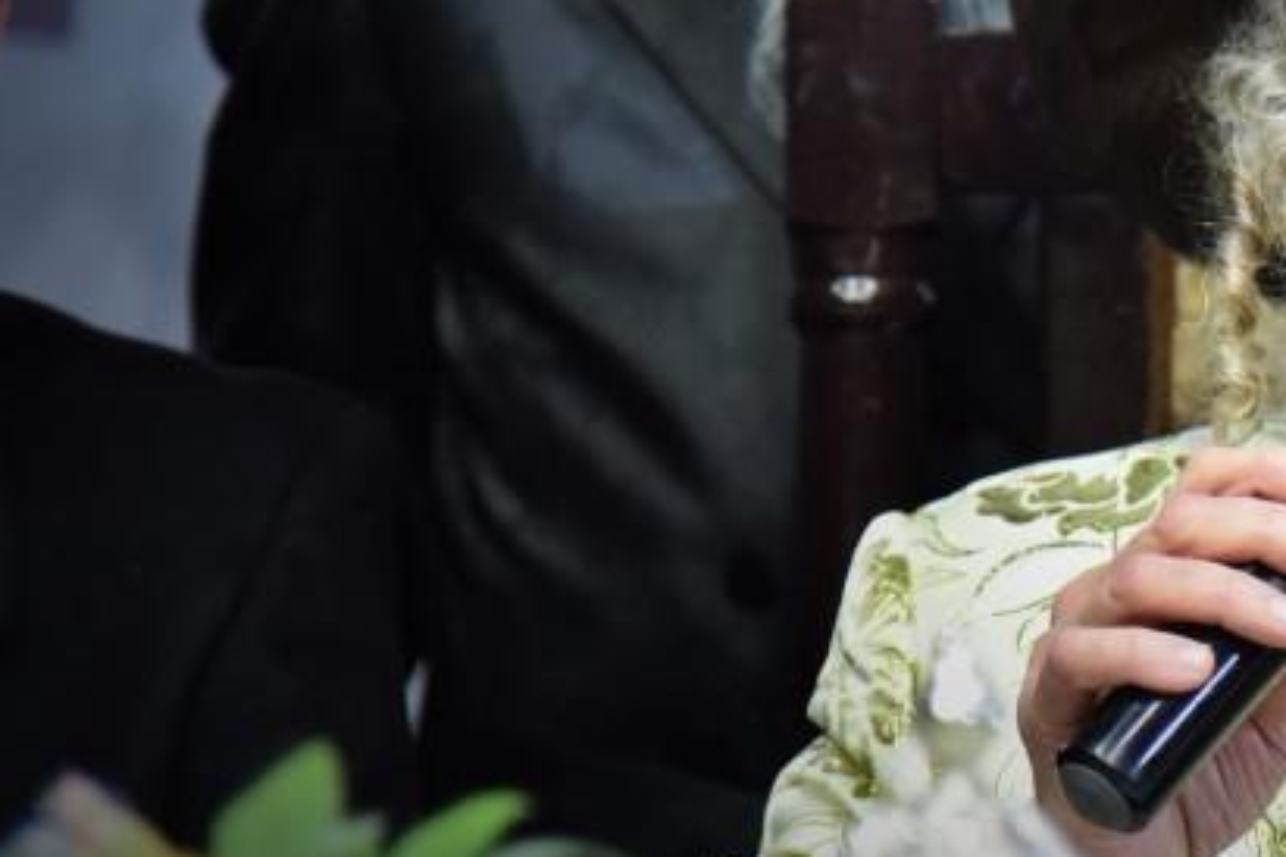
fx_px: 8894
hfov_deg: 8.2
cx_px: 1493
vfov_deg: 5.5
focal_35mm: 249
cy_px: 239
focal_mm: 100
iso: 1600
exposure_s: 1/320
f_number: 4
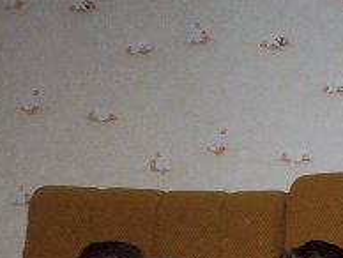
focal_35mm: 112
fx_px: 1111
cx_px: 379
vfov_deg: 13.0
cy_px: 282
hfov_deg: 17.0
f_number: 4.5
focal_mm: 4.99
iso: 140
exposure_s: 1/60
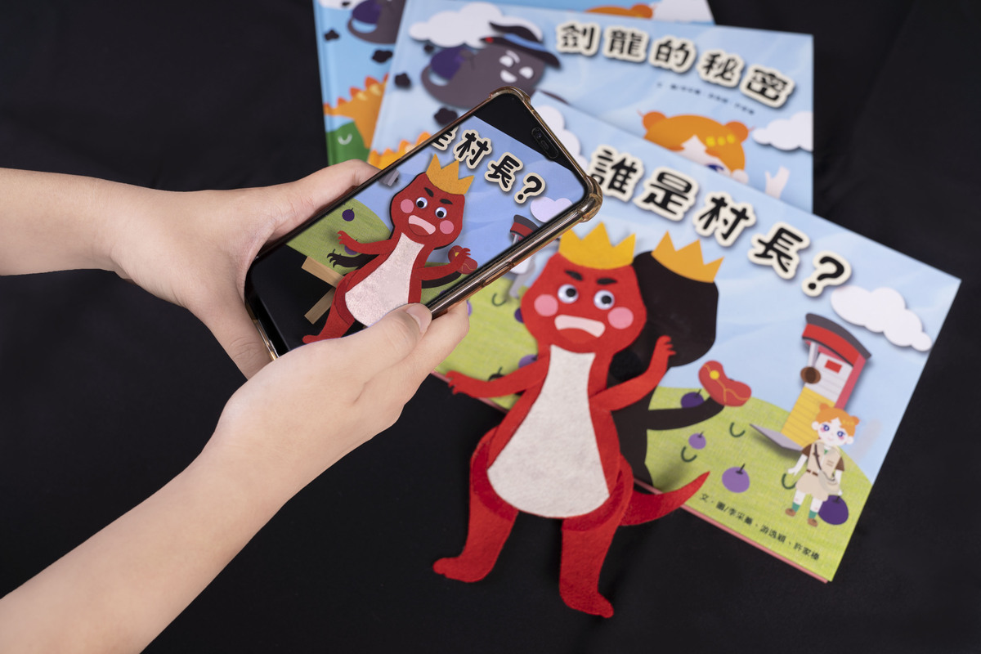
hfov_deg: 53.1
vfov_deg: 36.9
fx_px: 981
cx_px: 490
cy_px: 327
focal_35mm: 36
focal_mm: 36
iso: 125
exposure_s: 1/125
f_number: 6.3
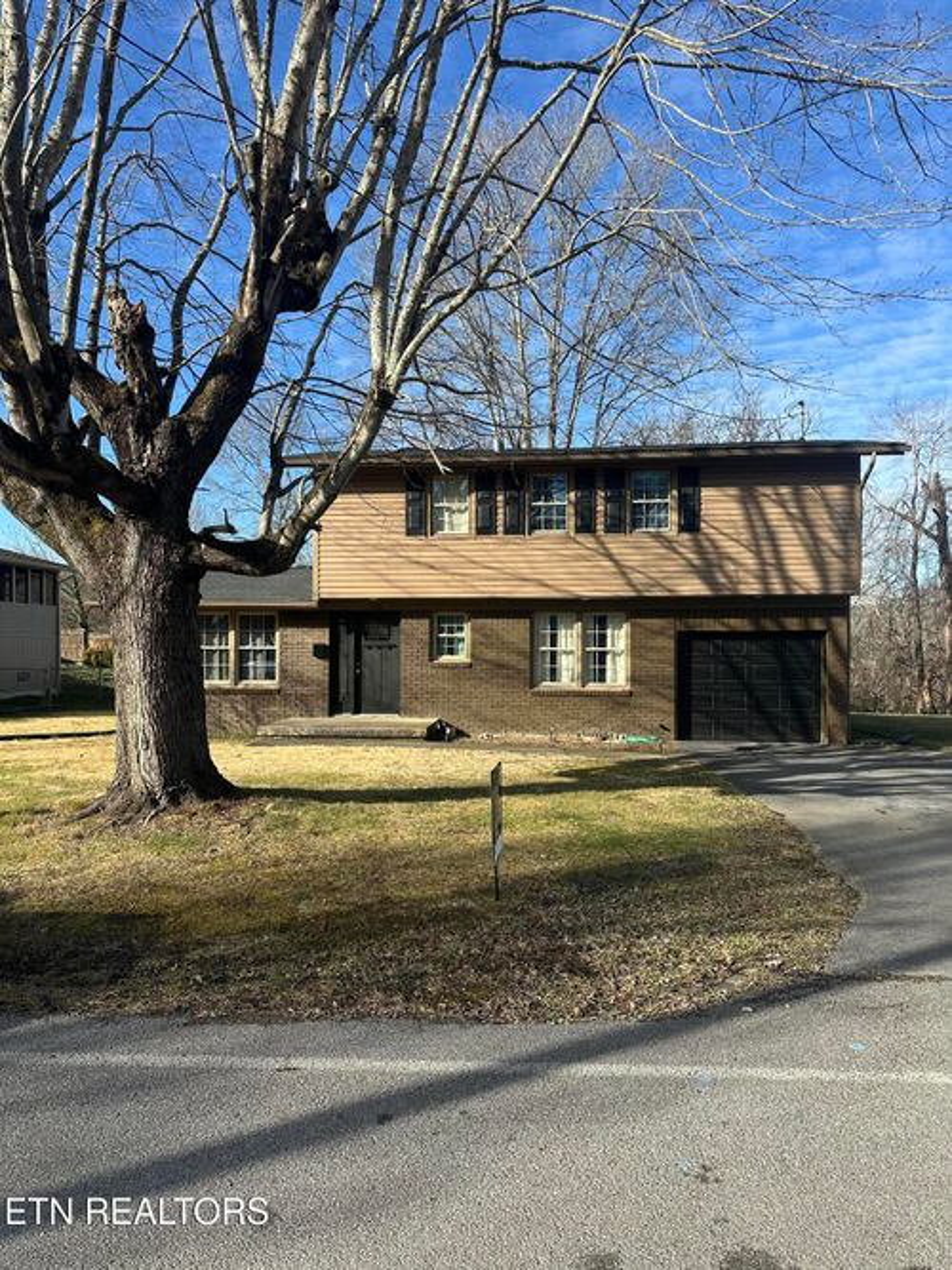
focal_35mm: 24
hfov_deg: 56.8
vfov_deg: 71.6
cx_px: 476
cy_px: 635
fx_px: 880
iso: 80
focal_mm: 6.86
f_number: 1.78
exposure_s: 1/2203
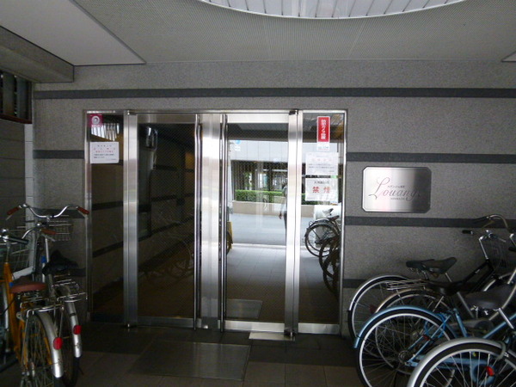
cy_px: 194
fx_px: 358
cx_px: 258
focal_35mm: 24
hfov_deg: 71.6
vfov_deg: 56.8
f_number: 2.2
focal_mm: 4.3
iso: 320
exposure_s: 1/60
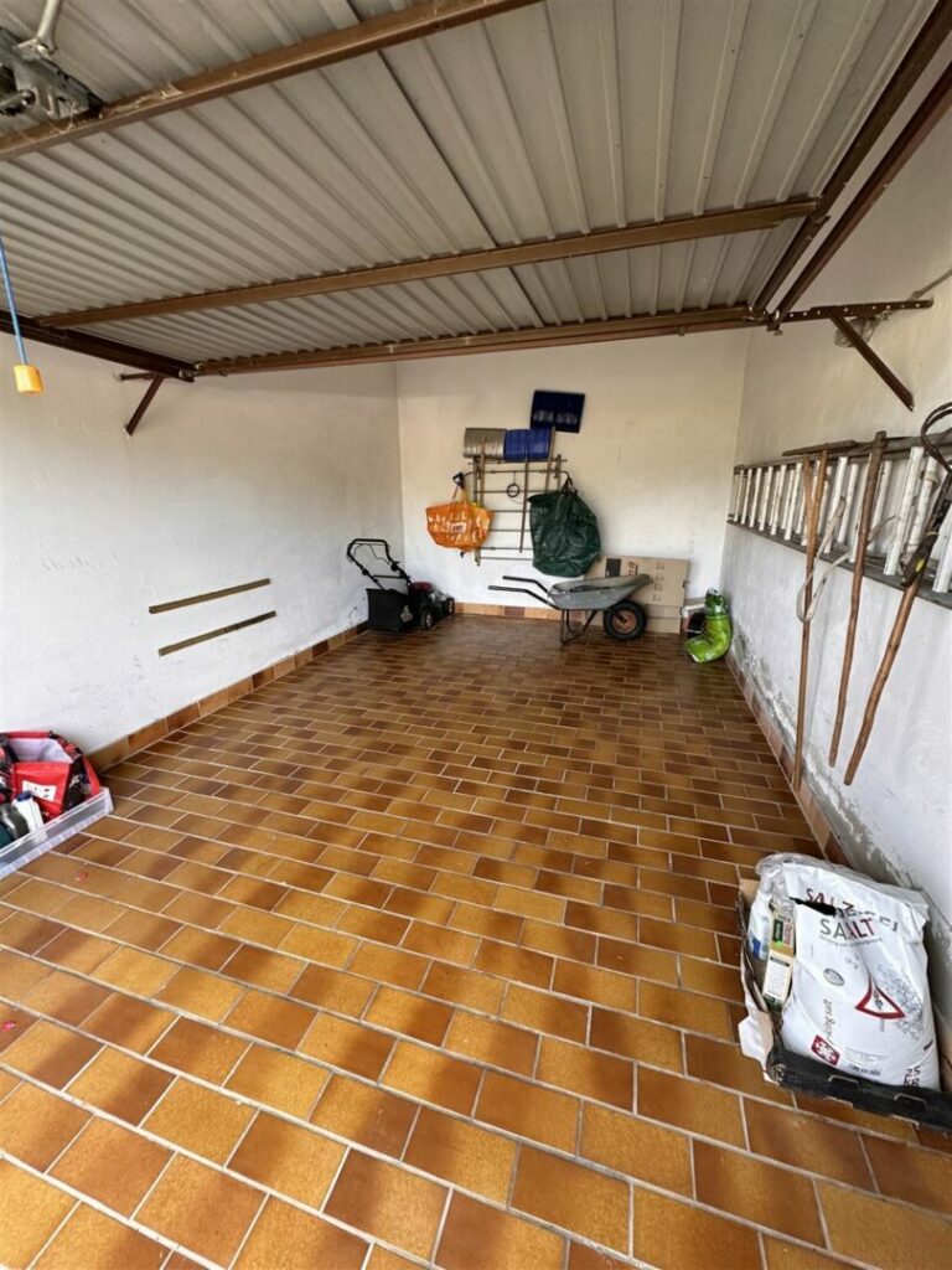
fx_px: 513
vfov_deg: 102.1
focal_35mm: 14
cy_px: 635
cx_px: 476
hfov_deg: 85.7
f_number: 2.2
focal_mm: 2.22
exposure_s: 1/99
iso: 160
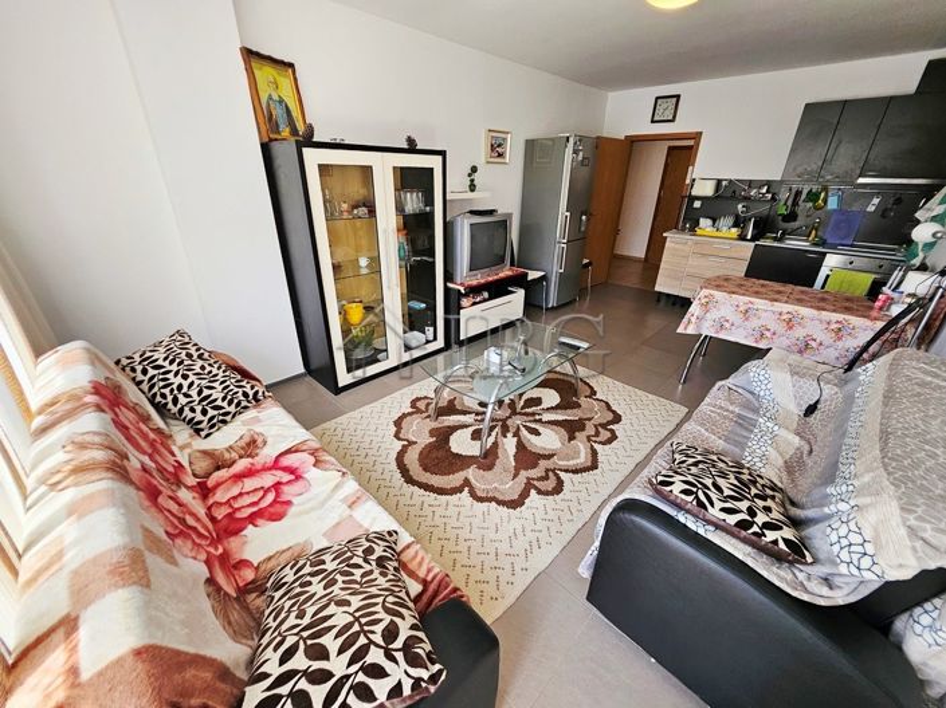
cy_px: 354
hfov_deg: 106.2
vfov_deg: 89.9
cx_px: 473
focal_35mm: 13
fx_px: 355
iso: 64
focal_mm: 1.7
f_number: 2.2
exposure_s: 1/50
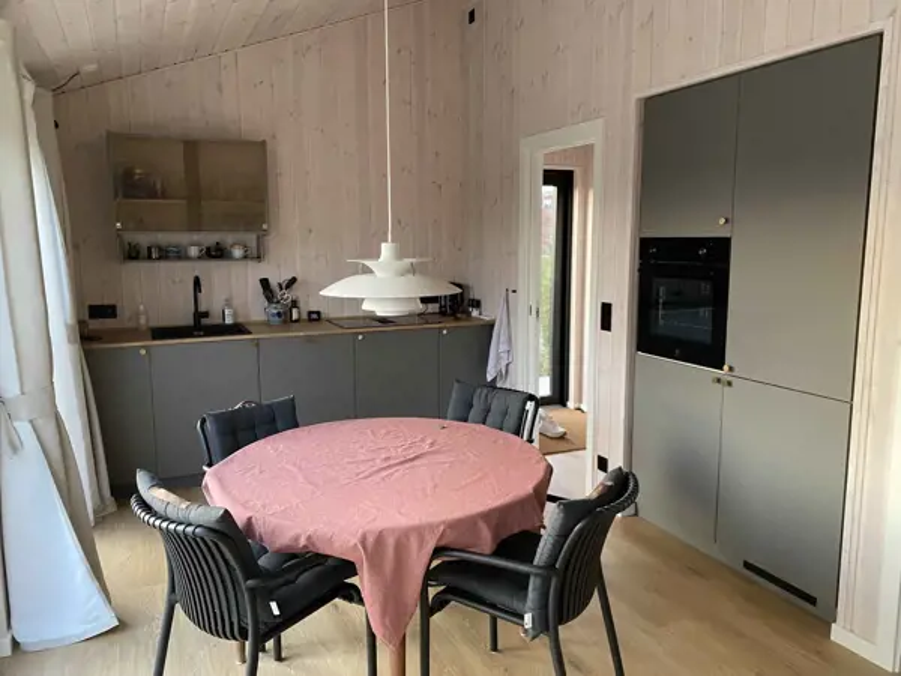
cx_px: 450
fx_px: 677
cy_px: 338
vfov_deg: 53.1
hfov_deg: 67.3
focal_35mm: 26
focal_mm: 4.25
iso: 320
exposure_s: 1/60
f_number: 1.8
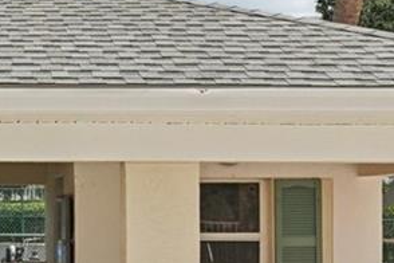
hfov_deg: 22.4
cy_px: 244
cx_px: -9
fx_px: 952
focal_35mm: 87
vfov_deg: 15.5
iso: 400
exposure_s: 1/2000
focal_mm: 16
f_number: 8
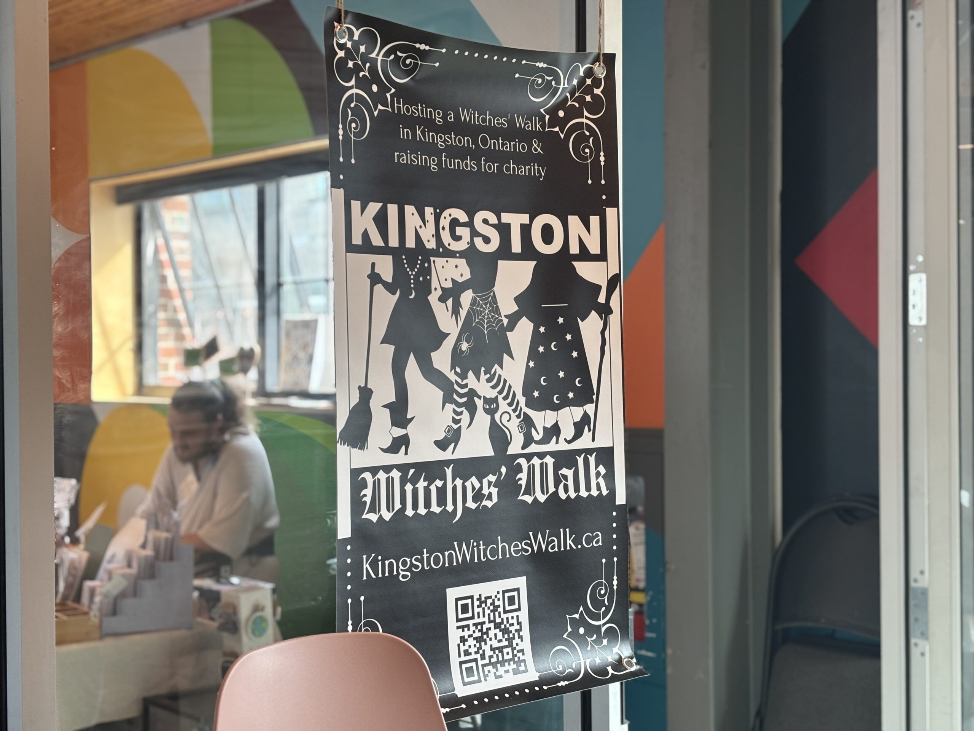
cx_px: 487
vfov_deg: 28.0
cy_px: 366
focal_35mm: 52
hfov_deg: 36.8
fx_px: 1463
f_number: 1.6
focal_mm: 5.96
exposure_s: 1/60
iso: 50
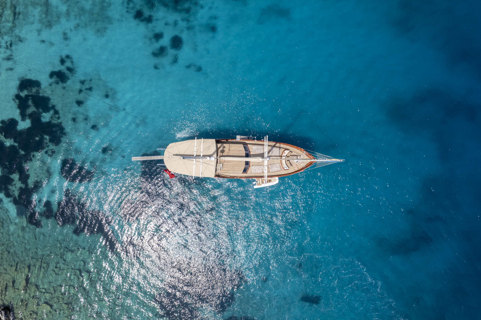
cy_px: 160
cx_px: 240
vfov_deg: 57.2
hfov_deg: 78.6
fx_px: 294
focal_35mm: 22
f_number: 2.8
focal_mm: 8.38
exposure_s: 1/2500
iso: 100
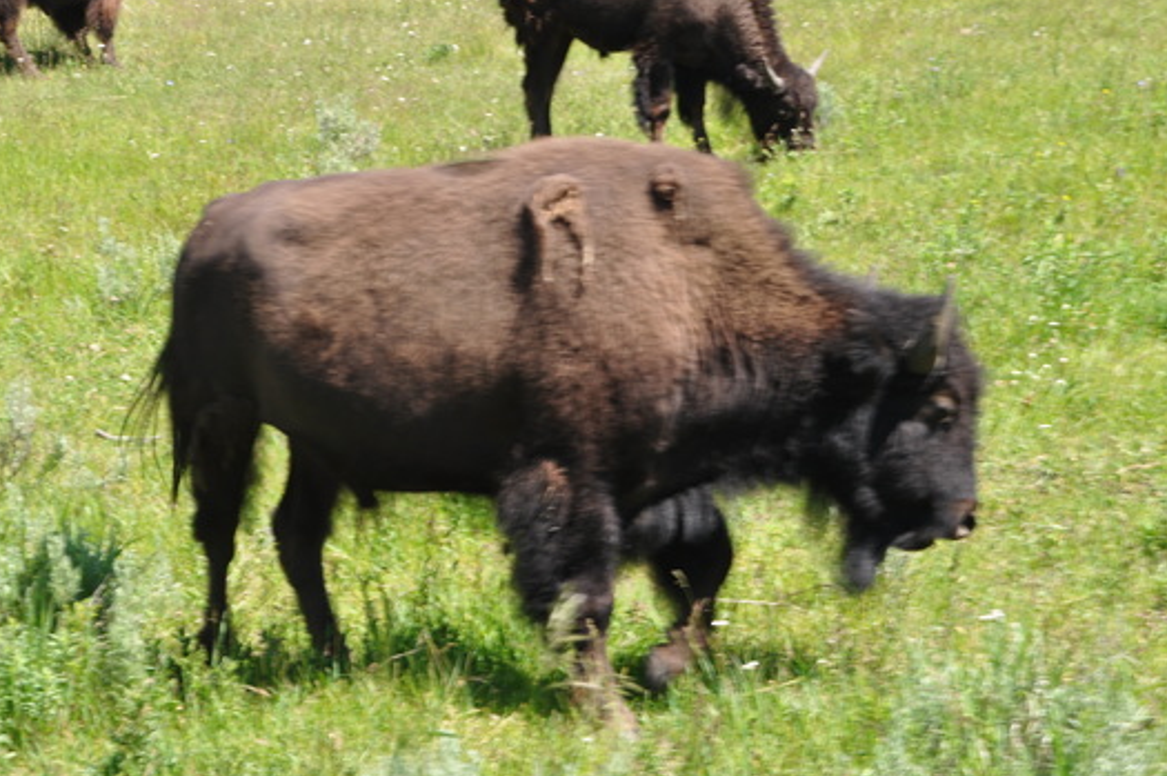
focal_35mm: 128
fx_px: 4145
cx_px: 605
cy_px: 392
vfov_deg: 10.7
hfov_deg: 16.0
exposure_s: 1/160
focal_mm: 70
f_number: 9
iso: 200
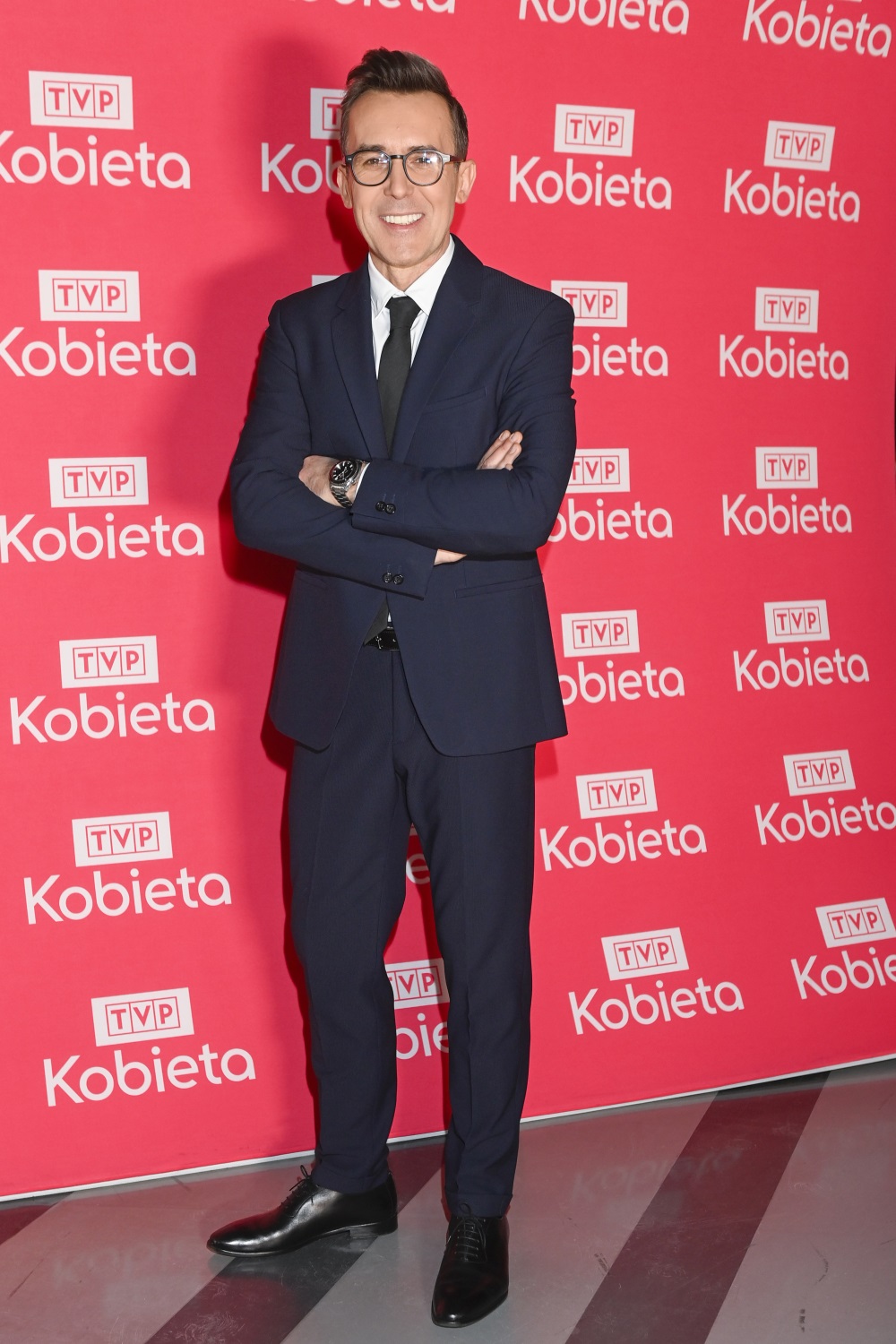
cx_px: 448
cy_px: 672
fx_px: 1568
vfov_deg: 46.4
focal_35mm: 42
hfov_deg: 31.9
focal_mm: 42
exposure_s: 1/160
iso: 1000
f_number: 3.2
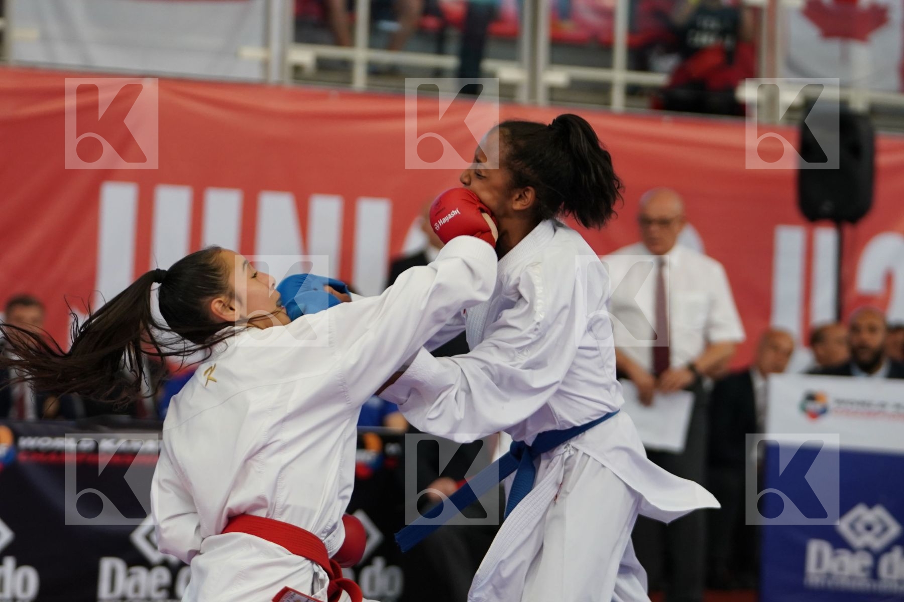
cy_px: 301
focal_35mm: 154
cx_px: 452
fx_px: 3867
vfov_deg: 8.9
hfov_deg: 13.3
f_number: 2.8
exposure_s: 1/1000
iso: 1250
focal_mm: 103
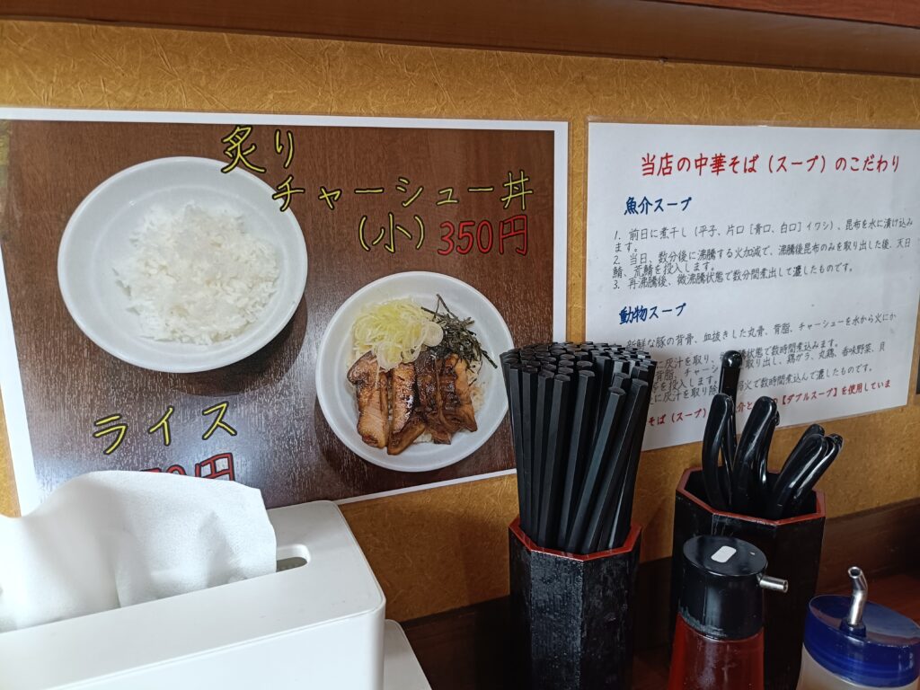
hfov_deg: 69.4
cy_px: 345
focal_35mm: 25
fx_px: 664
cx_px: 460
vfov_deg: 54.9
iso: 400
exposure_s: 1/60
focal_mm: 4.7
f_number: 1.7
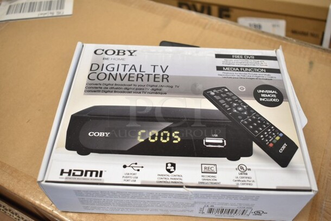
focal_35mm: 34
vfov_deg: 38.4
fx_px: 318
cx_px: 166
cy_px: 110
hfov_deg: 55.1
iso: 1600
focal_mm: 23
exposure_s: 1/125
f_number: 3.8
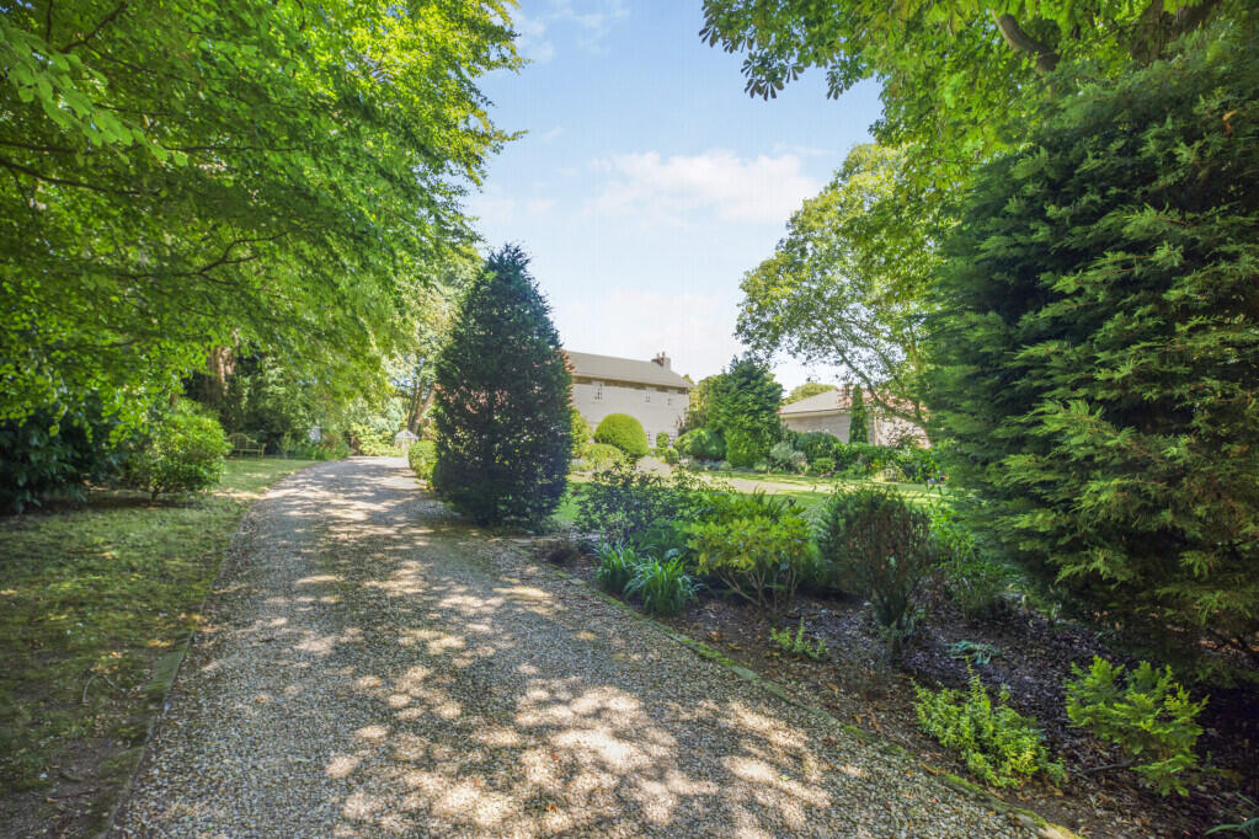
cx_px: 630
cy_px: 420
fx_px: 525
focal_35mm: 15
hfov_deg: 100.4
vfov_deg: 77.3
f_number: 8
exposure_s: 1/125
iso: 400
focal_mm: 15
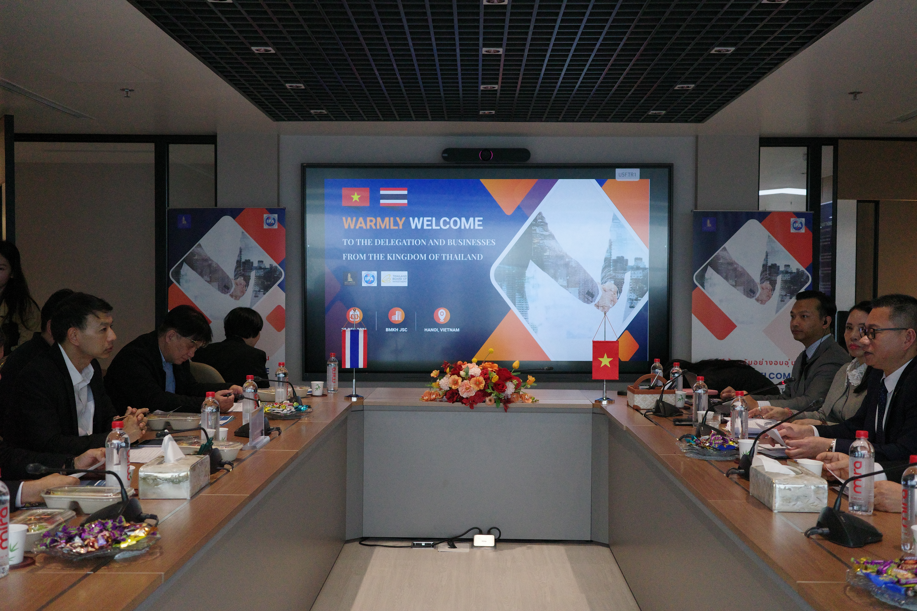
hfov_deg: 48.5
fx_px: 1019
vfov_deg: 33.4
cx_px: 458
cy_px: 306
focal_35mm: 40
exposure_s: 1/2000
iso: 3200
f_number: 2.8
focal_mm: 26
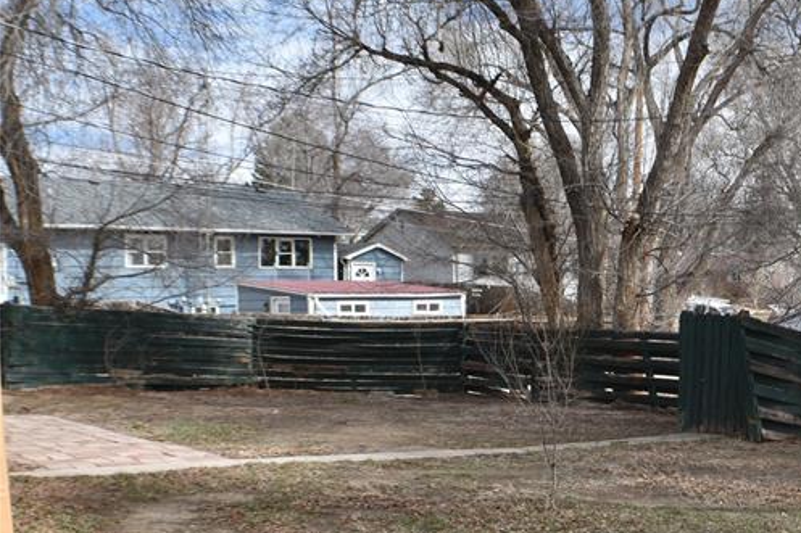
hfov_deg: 26.7
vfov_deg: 18.9
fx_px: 1580
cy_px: 449
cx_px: 824
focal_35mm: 71
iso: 200
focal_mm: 23
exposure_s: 1/320
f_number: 9
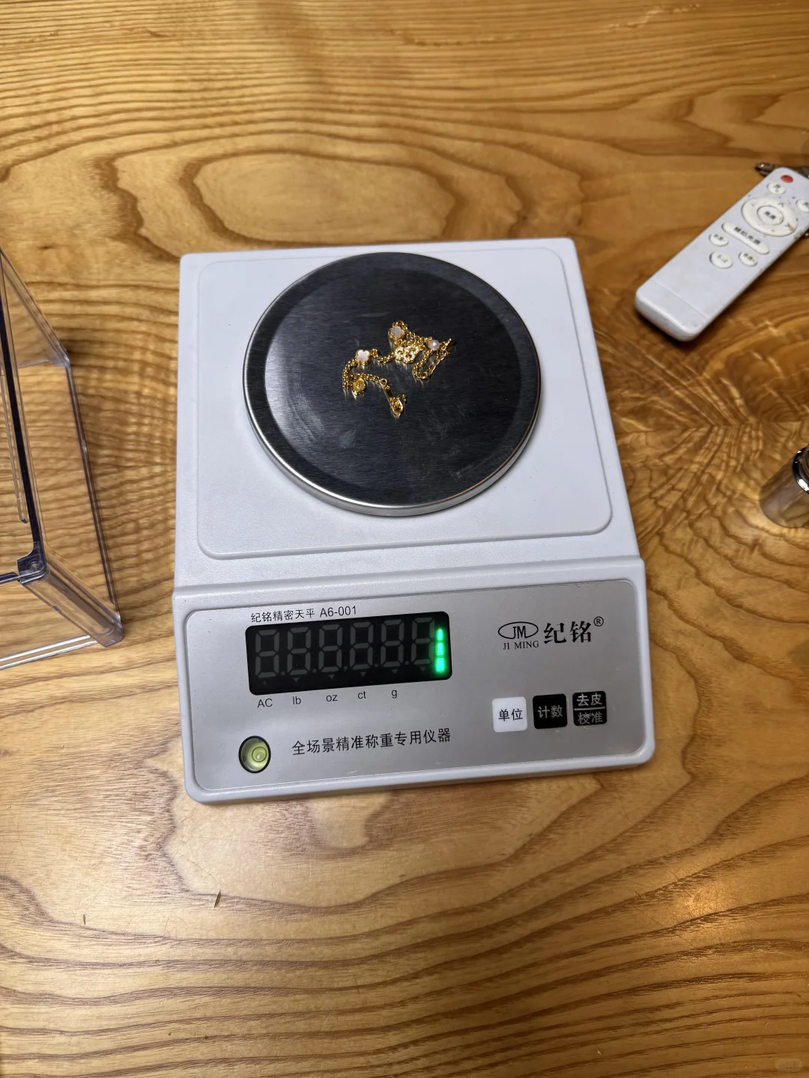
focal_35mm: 24
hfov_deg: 56.8
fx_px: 748
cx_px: 404
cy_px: 539
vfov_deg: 71.6
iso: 125
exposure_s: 1/121
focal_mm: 6.76
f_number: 1.78
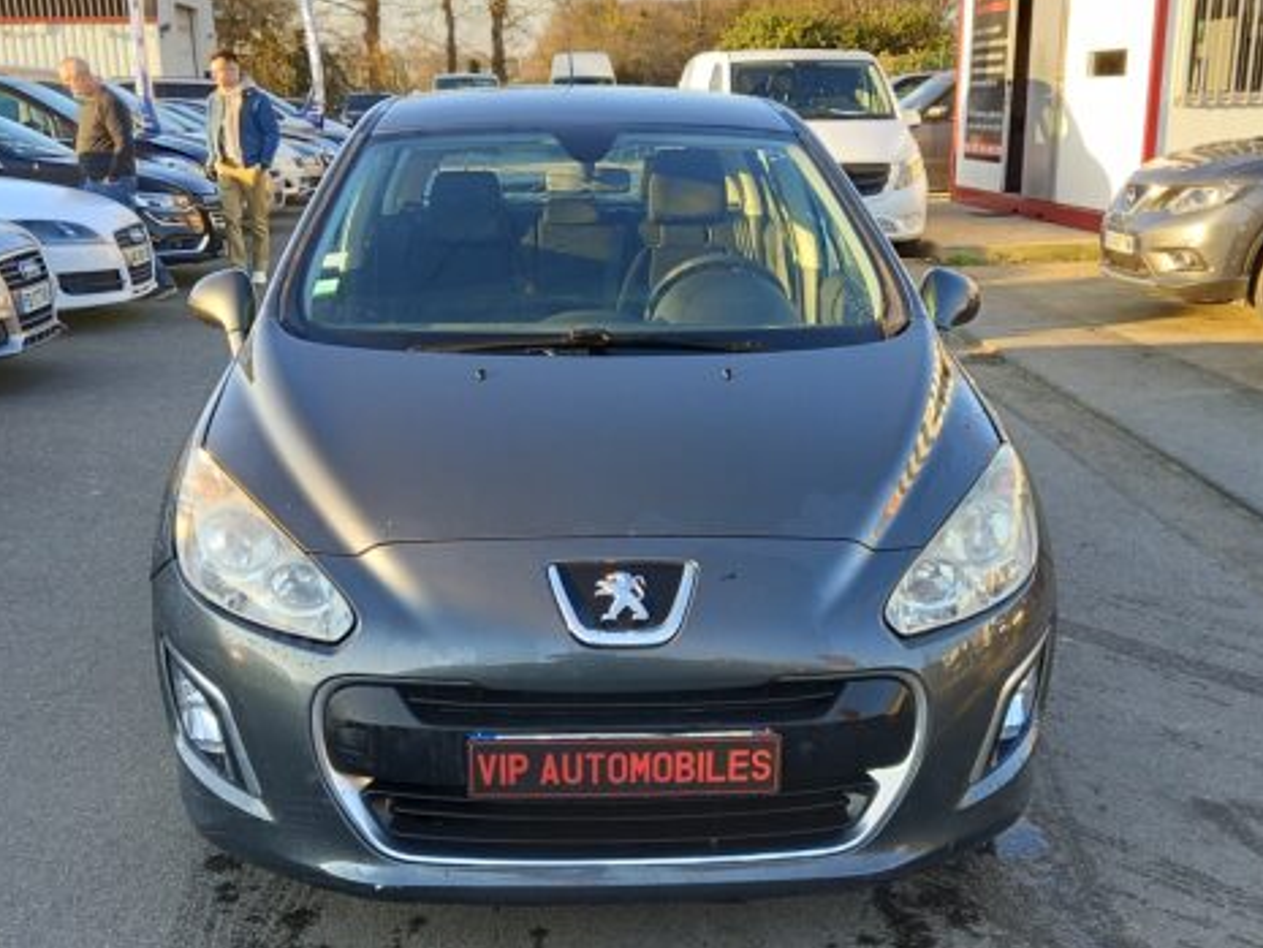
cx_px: 595
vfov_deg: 33.5
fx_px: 1569
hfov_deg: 43.8
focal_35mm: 43
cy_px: 570
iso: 50
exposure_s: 1/100
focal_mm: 4.6
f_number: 2
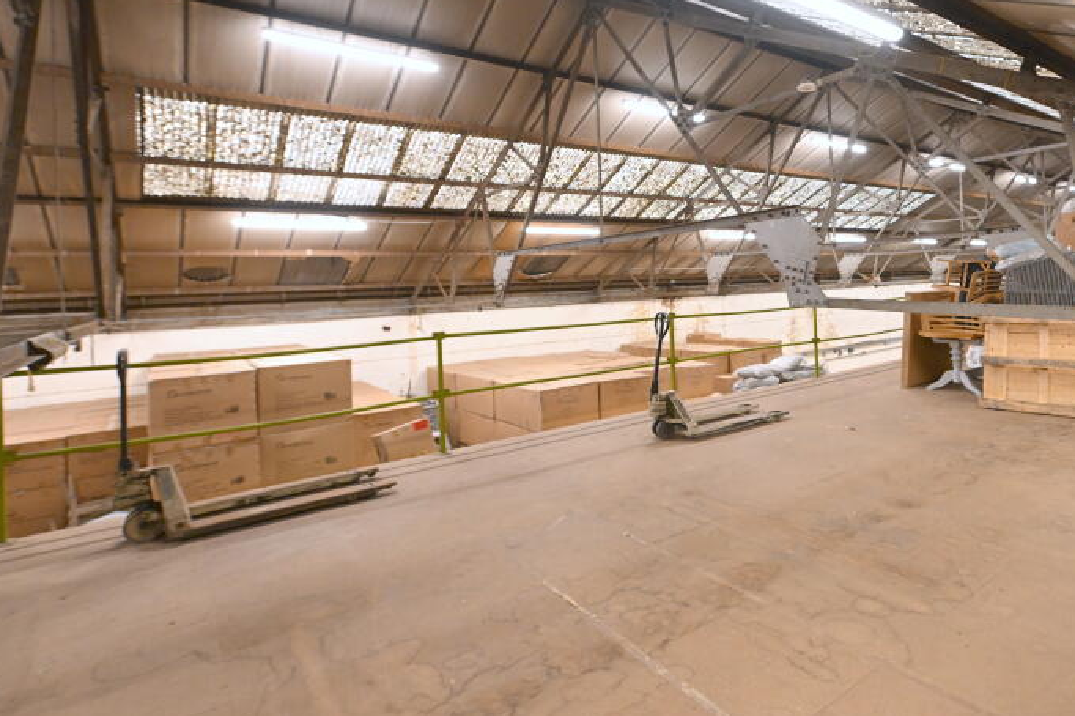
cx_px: 770
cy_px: 281
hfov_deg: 76.8
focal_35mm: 21
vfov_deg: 58.9
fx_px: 627
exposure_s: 1/60
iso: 2500
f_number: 5
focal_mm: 14
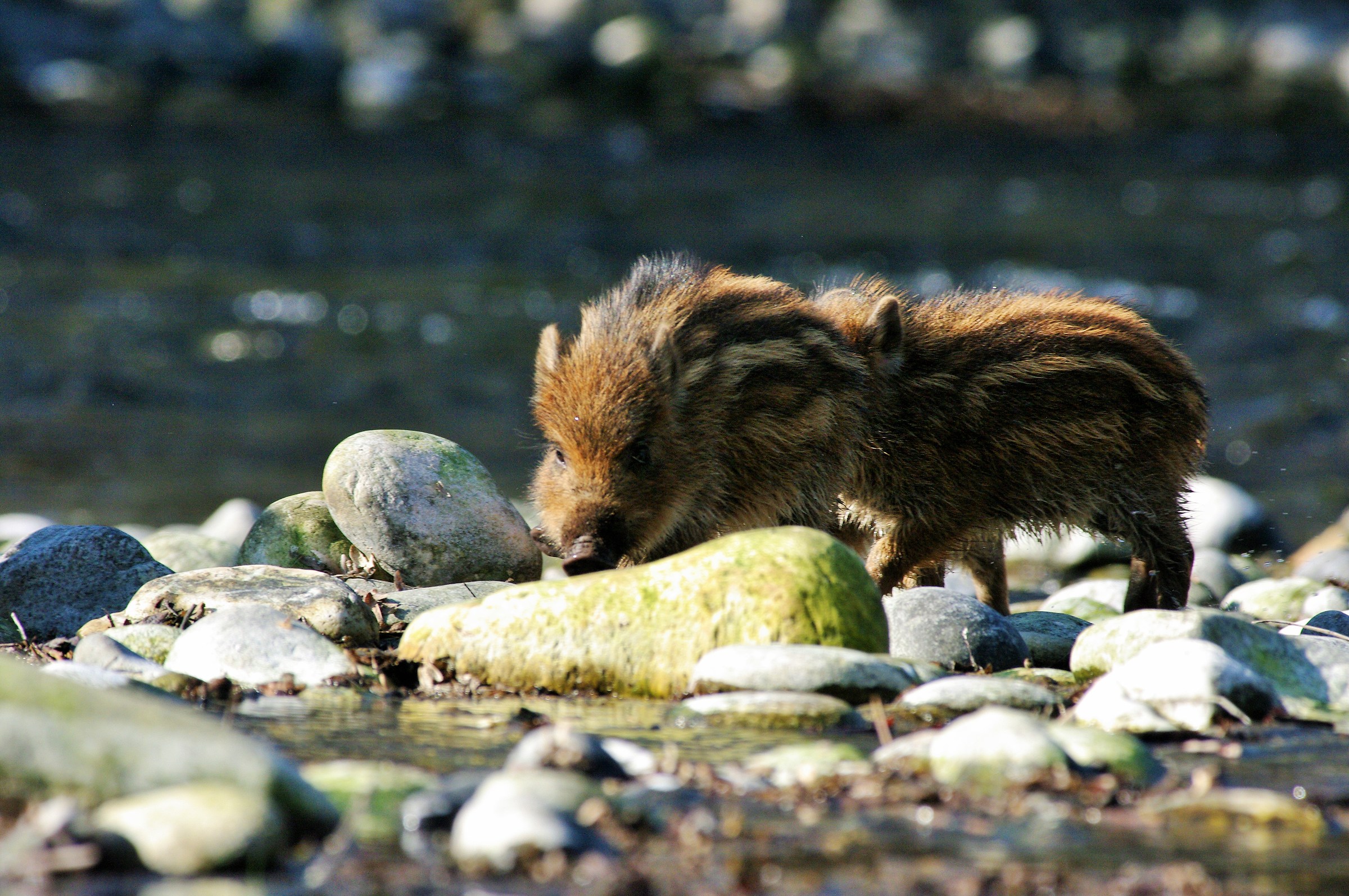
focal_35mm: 450
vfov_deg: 3.0
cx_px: 674
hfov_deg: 4.6
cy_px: 448
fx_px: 16842
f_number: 8
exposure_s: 1/750
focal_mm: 300
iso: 800
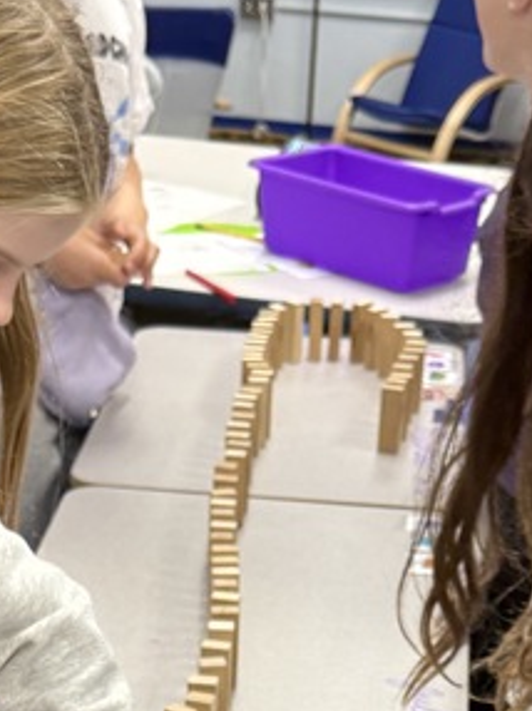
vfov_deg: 20.7
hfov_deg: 17.1
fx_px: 1765
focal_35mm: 86
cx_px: 244
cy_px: 935
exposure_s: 1/60
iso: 125
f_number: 1.78
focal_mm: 6.76
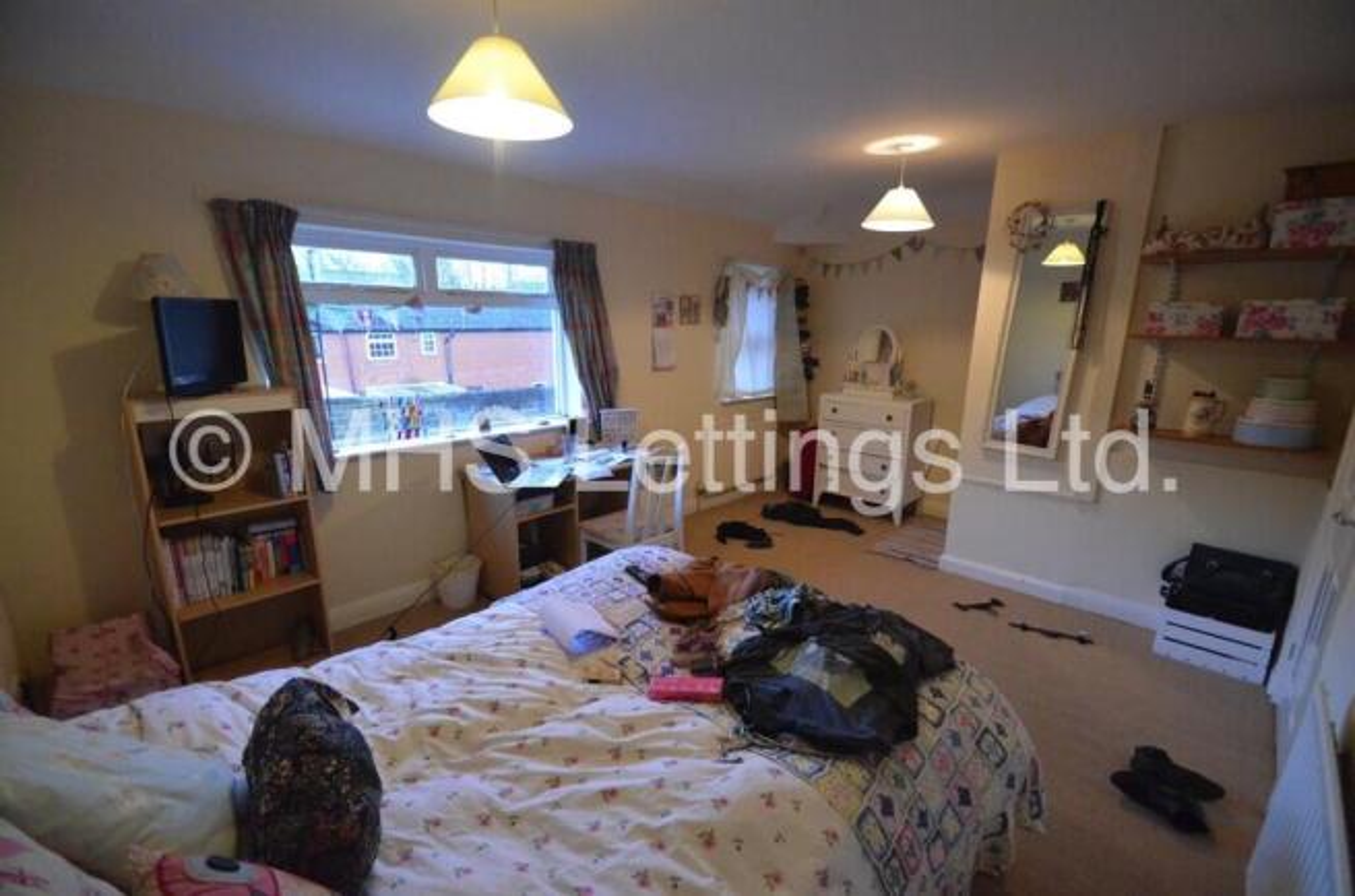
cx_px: 678
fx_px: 563
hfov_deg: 100.5
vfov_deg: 77.0
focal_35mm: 15
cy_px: 448
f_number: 3.5
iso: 6400
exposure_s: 1/400
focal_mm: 10
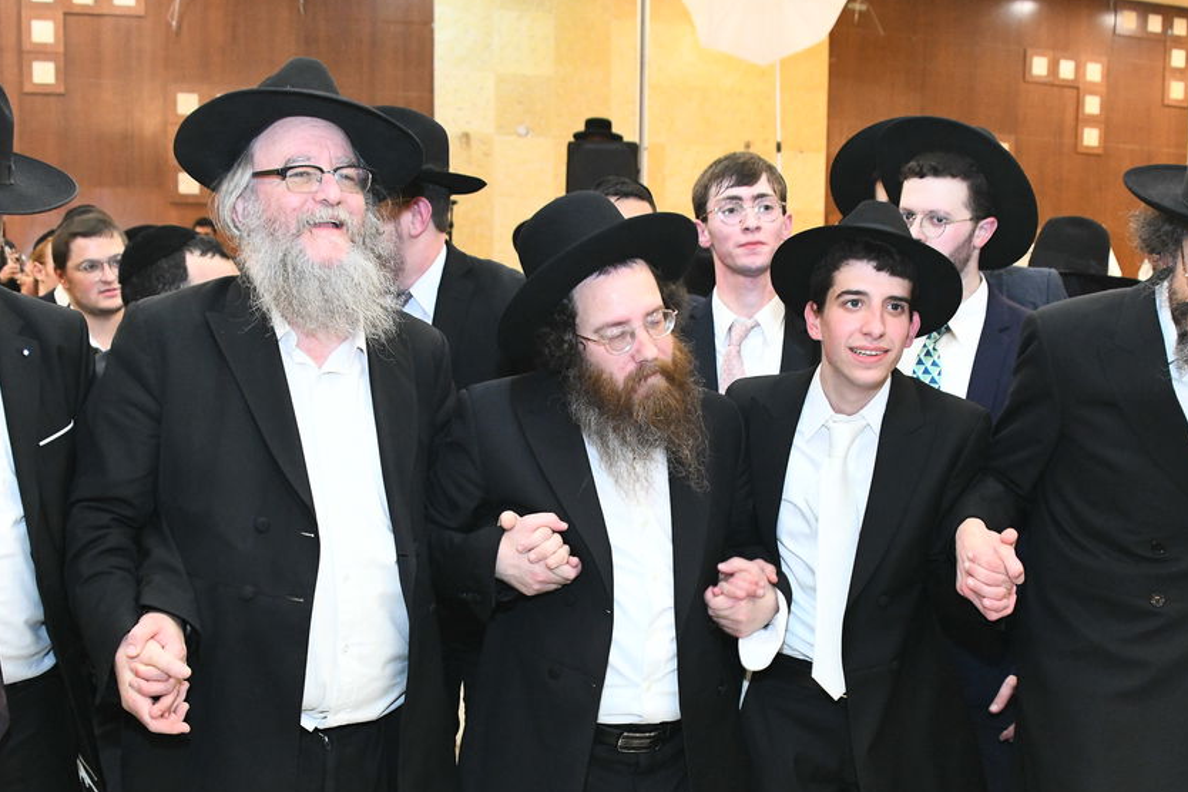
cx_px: 631
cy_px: 622
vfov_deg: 28.1
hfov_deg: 41.9
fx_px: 1551
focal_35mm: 47
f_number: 5.6
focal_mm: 28
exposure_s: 1/200
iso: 4000
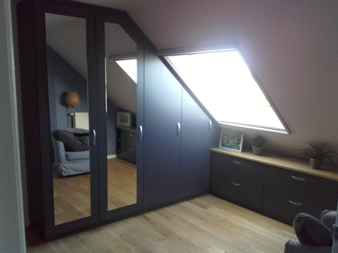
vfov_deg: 45.4
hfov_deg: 58.4
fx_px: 303
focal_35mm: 31
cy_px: 126
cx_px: 169
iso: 110
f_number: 2.2
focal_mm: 3.31
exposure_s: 1/25
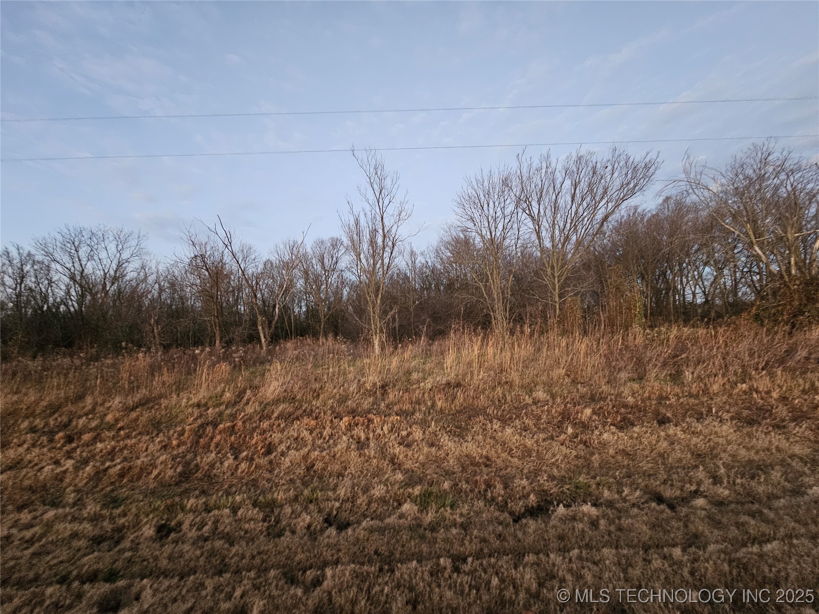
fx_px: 308
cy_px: 307
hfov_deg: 106.2
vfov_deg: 89.9
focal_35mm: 13
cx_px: 410
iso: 640
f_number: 2.2
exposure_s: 1/24
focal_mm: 2.2
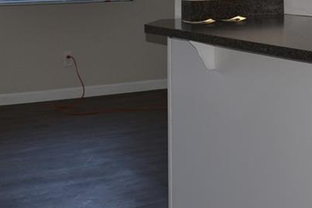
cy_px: -100
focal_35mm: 108
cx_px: 286
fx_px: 936
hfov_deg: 18.6
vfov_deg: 12.1
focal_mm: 18
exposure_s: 1/125
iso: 200
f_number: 3.5
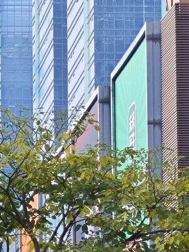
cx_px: -202
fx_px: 2912
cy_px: 203
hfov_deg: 3.7
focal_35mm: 400
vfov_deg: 5.0
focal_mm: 9
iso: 50
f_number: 2
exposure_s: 1/526
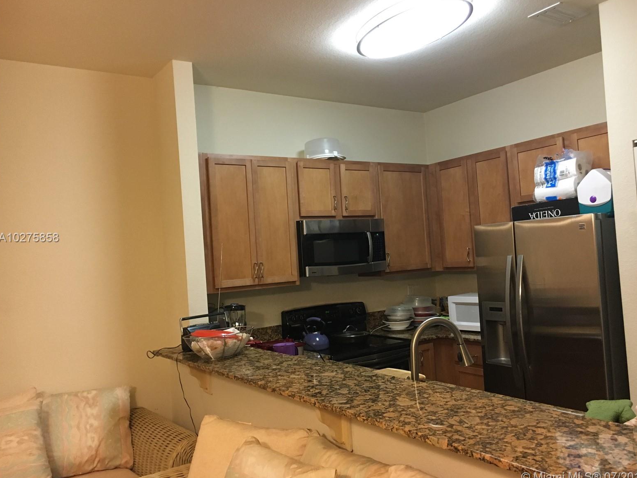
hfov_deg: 60.0
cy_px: 238
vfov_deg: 46.8
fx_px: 552
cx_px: 326
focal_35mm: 30
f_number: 2.2
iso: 200
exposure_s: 1/24
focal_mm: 4.15
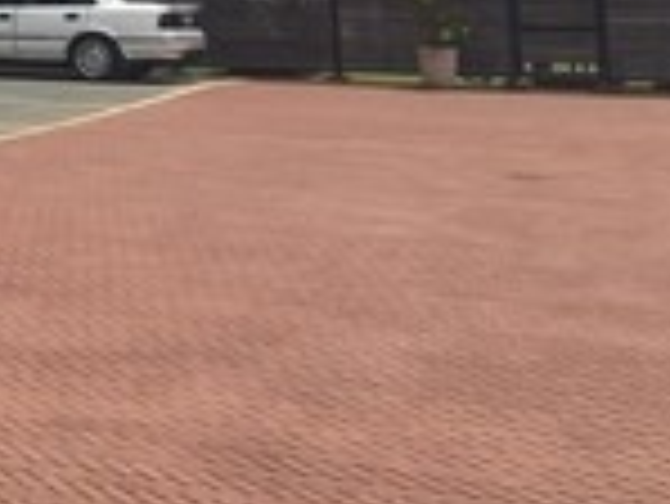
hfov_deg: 17.6
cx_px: -405
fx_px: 1879
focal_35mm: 97
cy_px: -281
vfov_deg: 14.2
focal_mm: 4.15
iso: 32
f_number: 2.2
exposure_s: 1/1522
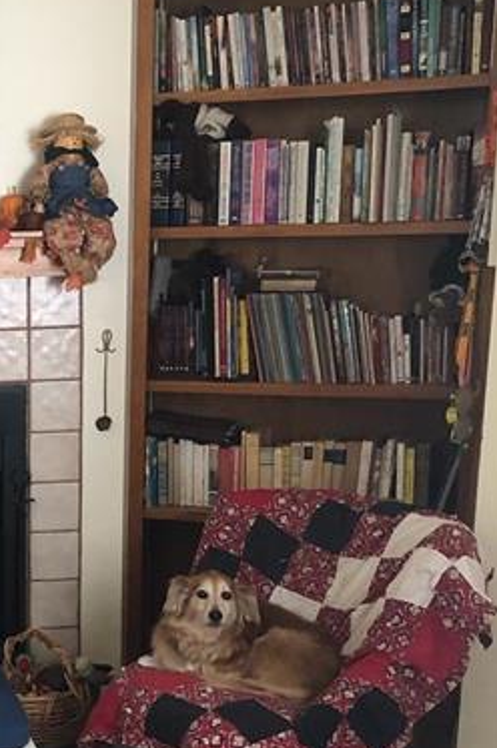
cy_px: 519
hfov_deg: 21.3
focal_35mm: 60
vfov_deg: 33.0
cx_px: -69
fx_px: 1245
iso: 80
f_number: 1.8
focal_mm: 3.99
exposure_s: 1/15
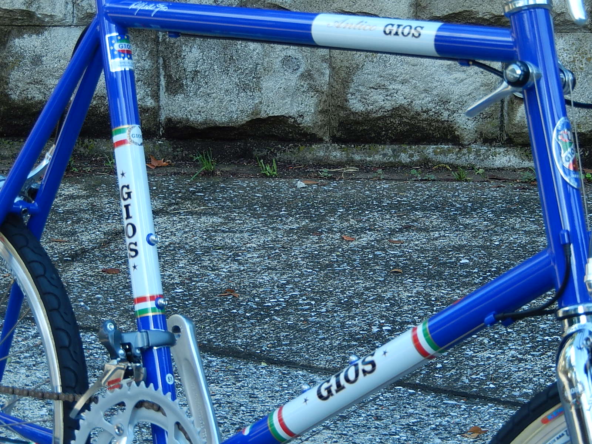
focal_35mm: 117
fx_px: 2001
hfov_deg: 16.8
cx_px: 296
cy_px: 222
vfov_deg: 12.7
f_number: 5.5
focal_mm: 21
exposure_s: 1/60
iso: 125
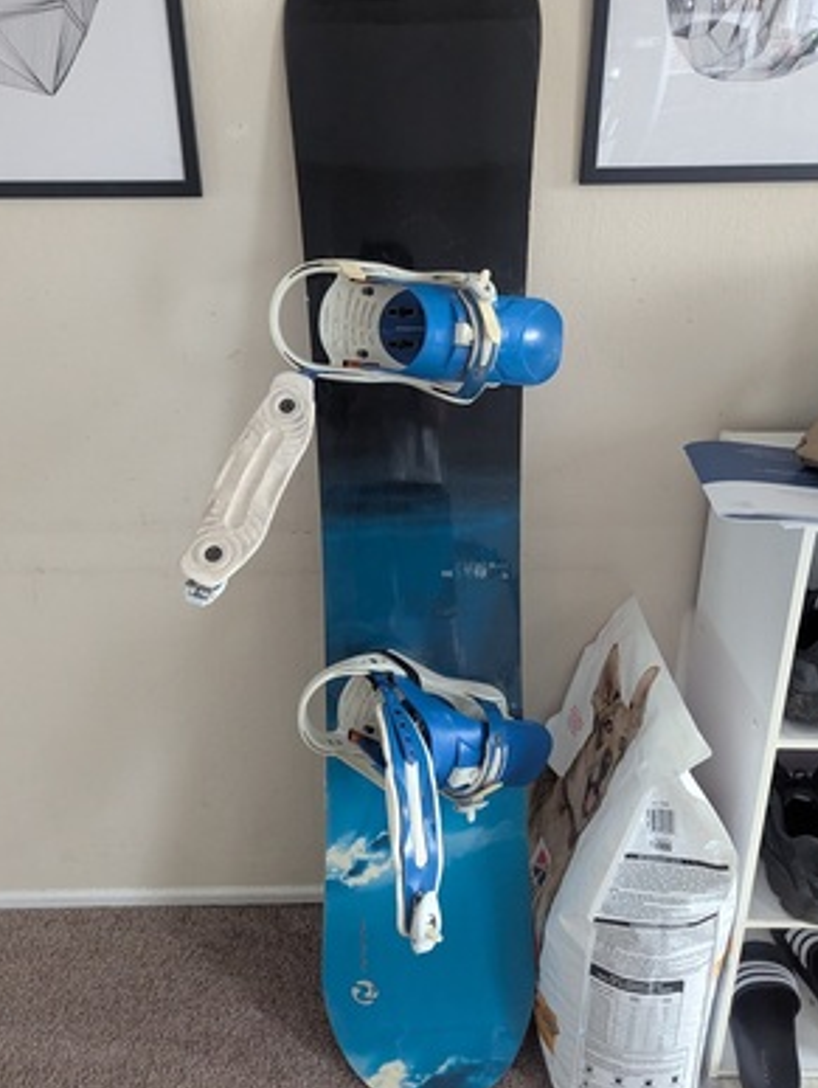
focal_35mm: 28
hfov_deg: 49.8
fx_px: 881
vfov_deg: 63.2
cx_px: 388
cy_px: 486
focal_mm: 6.81
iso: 1835
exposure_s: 1/23.8
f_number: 1.85
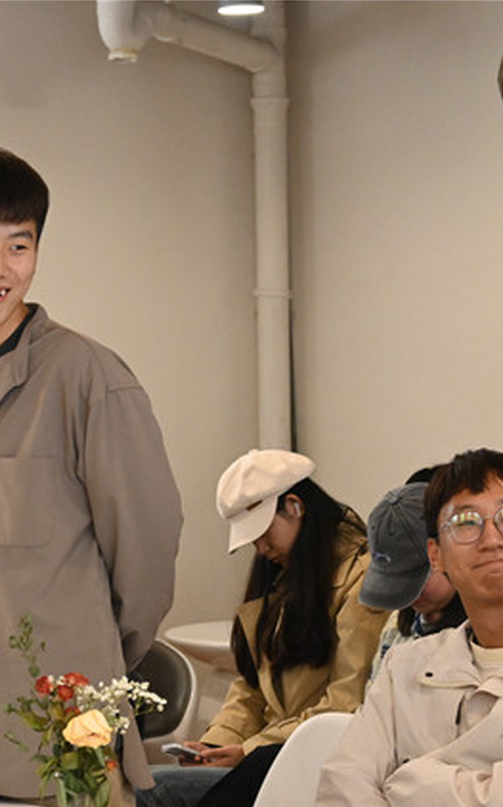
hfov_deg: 11.2
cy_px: 405
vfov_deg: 18.0
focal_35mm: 116
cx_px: 80
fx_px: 2549
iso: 3600
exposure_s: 1/60
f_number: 6.3
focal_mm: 50
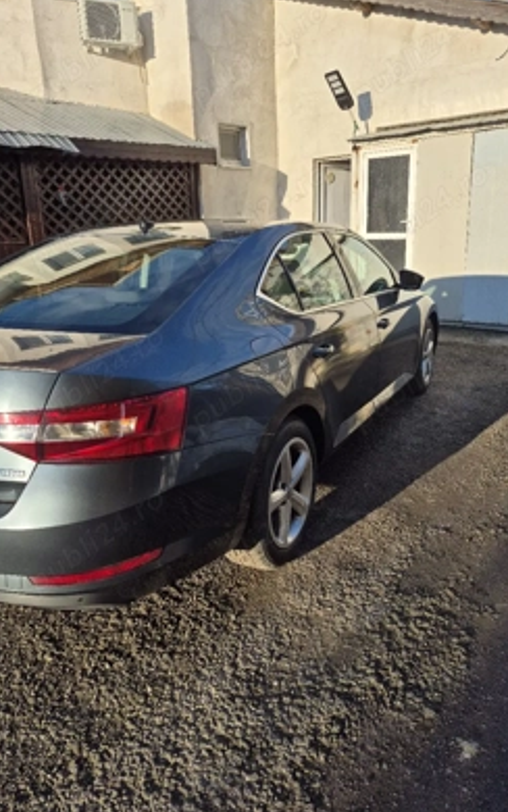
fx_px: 553
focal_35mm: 25
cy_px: 404
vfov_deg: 72.5
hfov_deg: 49.1
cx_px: 300
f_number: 1.8
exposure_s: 1/1111
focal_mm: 5.4
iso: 25
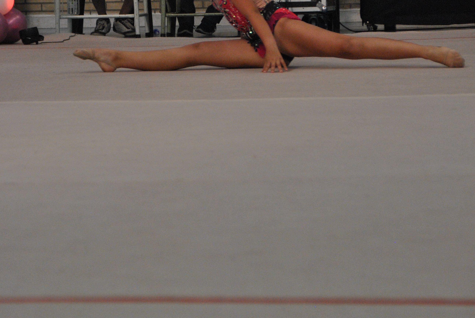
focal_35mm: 230
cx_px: 174
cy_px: 140
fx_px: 3038
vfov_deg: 6.0
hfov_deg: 8.9
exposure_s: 1/400
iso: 800
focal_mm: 102
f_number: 5.6
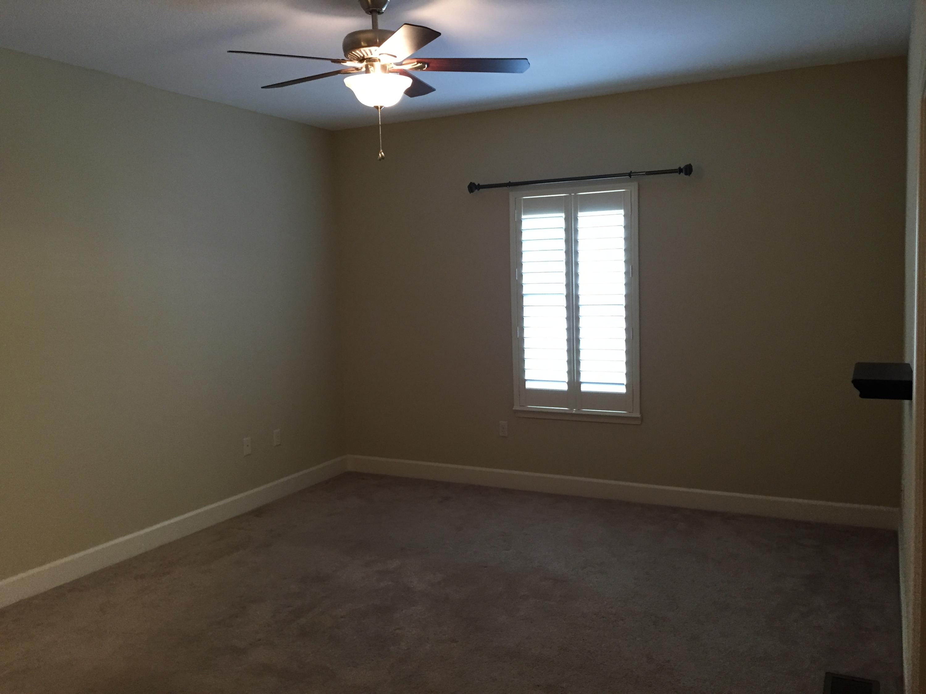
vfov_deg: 48.2
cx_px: 463
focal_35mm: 29
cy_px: 347
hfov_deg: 61.7
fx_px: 776
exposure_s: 1/30
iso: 160
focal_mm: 4.15
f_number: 2.2
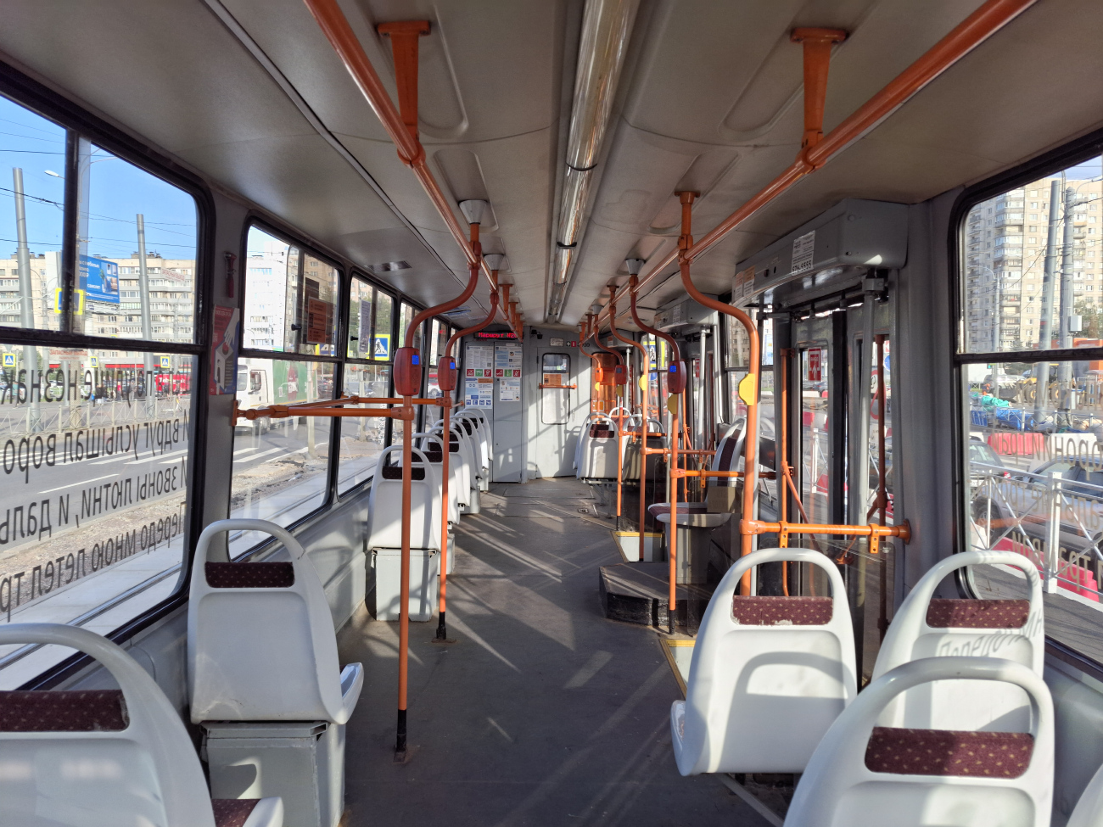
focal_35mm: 23
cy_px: 414
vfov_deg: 58.9
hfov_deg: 73.9
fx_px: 733
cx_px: 552
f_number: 1.8
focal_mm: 5.54
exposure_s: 1/244
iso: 50
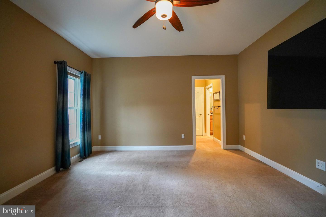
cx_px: 163
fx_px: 145
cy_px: 108
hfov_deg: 96.7
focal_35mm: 16
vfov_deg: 73.7
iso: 2000
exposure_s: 1/160
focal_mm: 16
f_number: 2.8
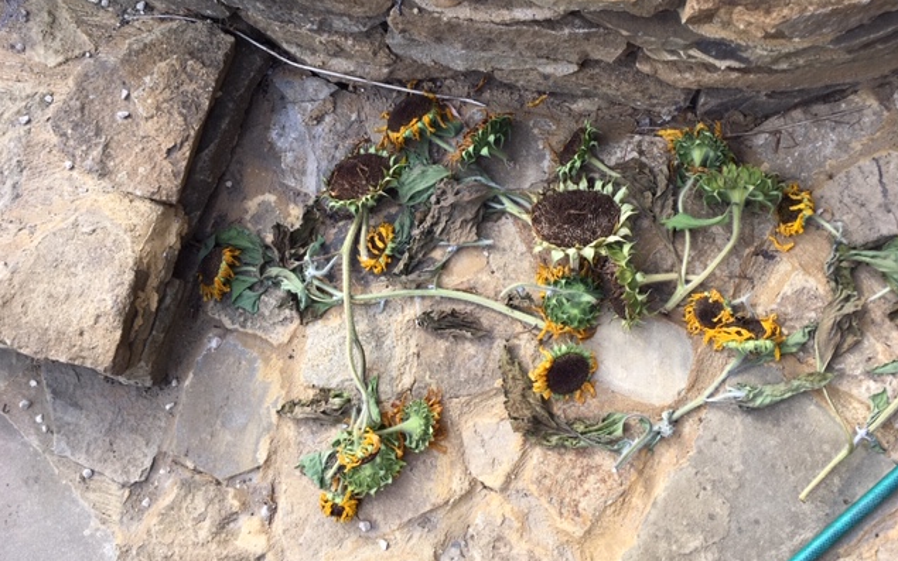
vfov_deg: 40.6
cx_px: 447
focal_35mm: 31
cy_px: 280
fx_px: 759
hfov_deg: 61.2
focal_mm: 4.15
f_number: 2.2
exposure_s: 1/320
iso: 25
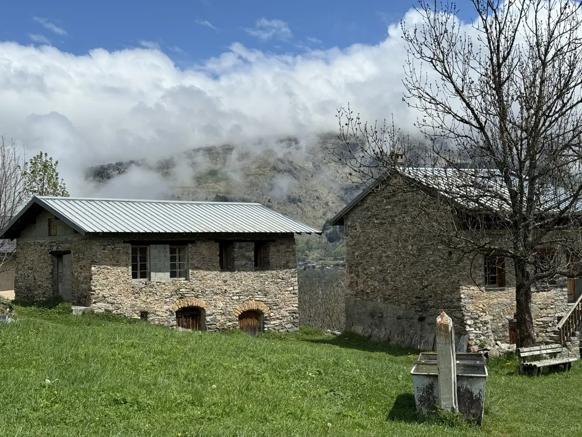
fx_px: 807
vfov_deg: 30.3
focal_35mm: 48
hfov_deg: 39.7
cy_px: 218
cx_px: 291
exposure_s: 1/8772
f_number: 1.78
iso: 64
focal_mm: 6.76
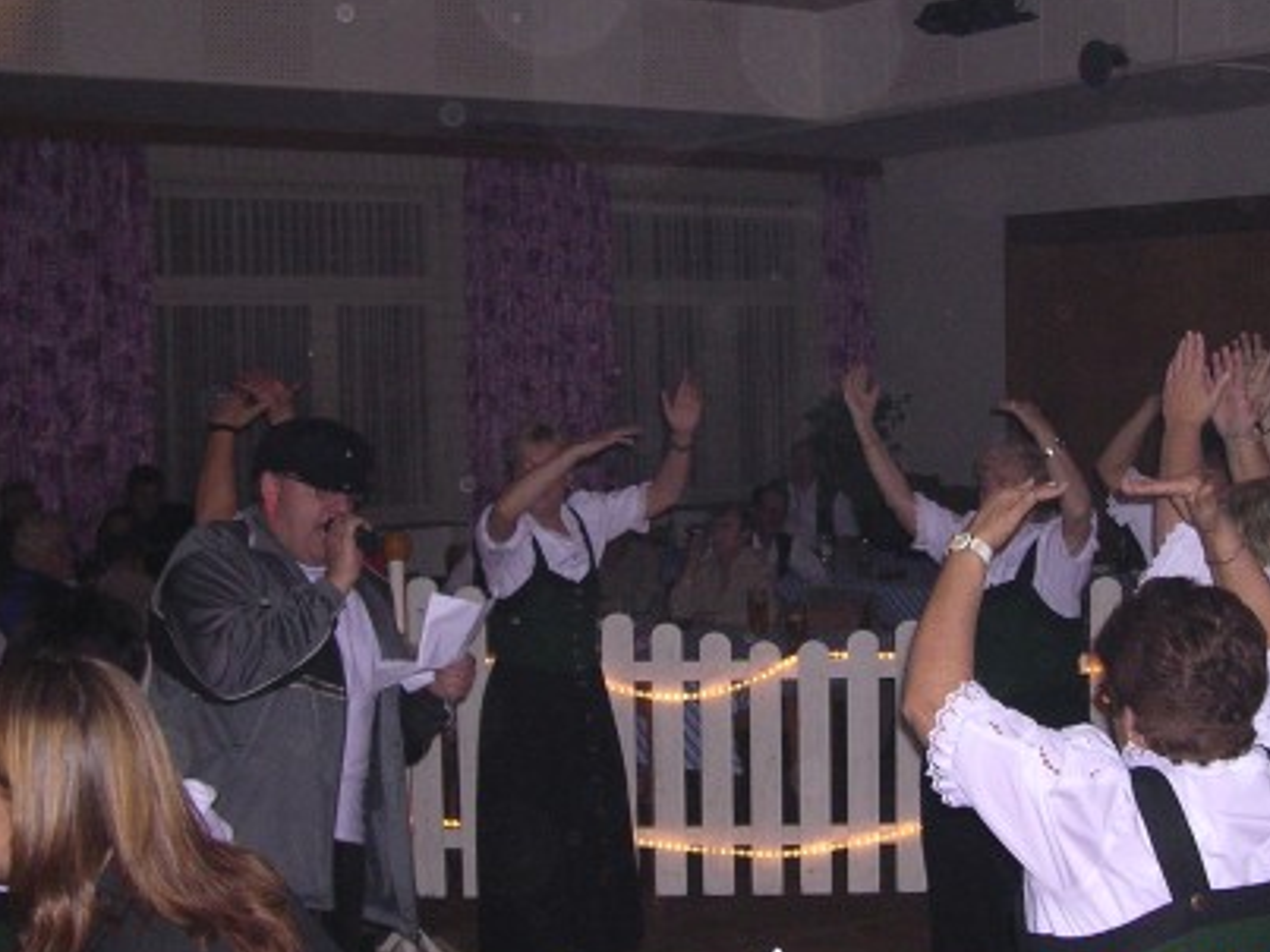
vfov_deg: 27.0
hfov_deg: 35.4
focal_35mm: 54
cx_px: 782
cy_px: 452
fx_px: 1981
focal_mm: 5.8
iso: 304
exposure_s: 1/60.1
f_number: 2.8
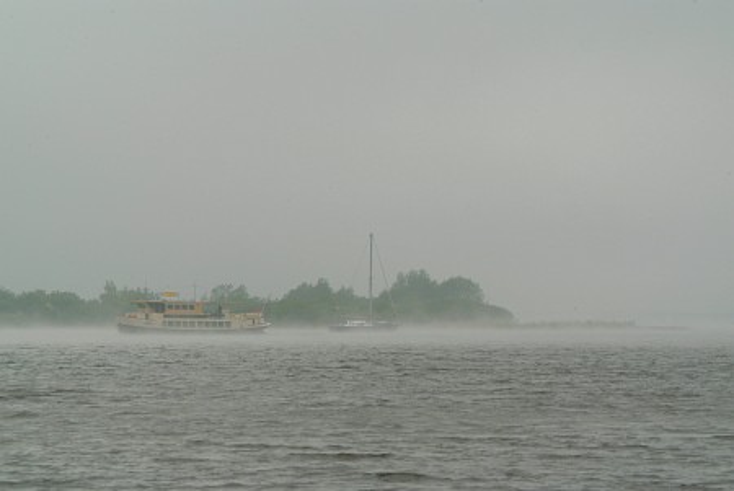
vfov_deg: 7.3
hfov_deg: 10.9
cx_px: 367
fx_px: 3837
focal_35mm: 188
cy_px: 246
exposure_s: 1/500
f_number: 9.5
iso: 200
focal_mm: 125
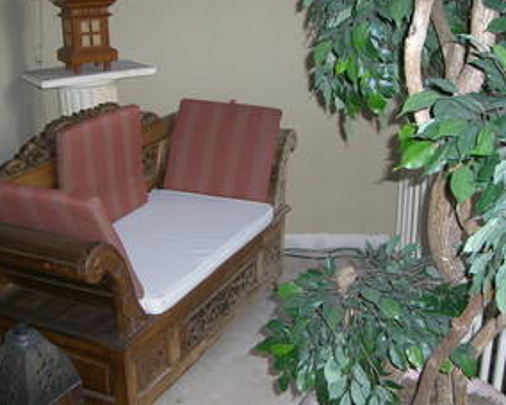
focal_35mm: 47
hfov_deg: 39.6
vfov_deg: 32.1
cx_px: 258
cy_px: 187
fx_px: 704
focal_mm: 6.2
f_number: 2.7
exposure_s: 1/60
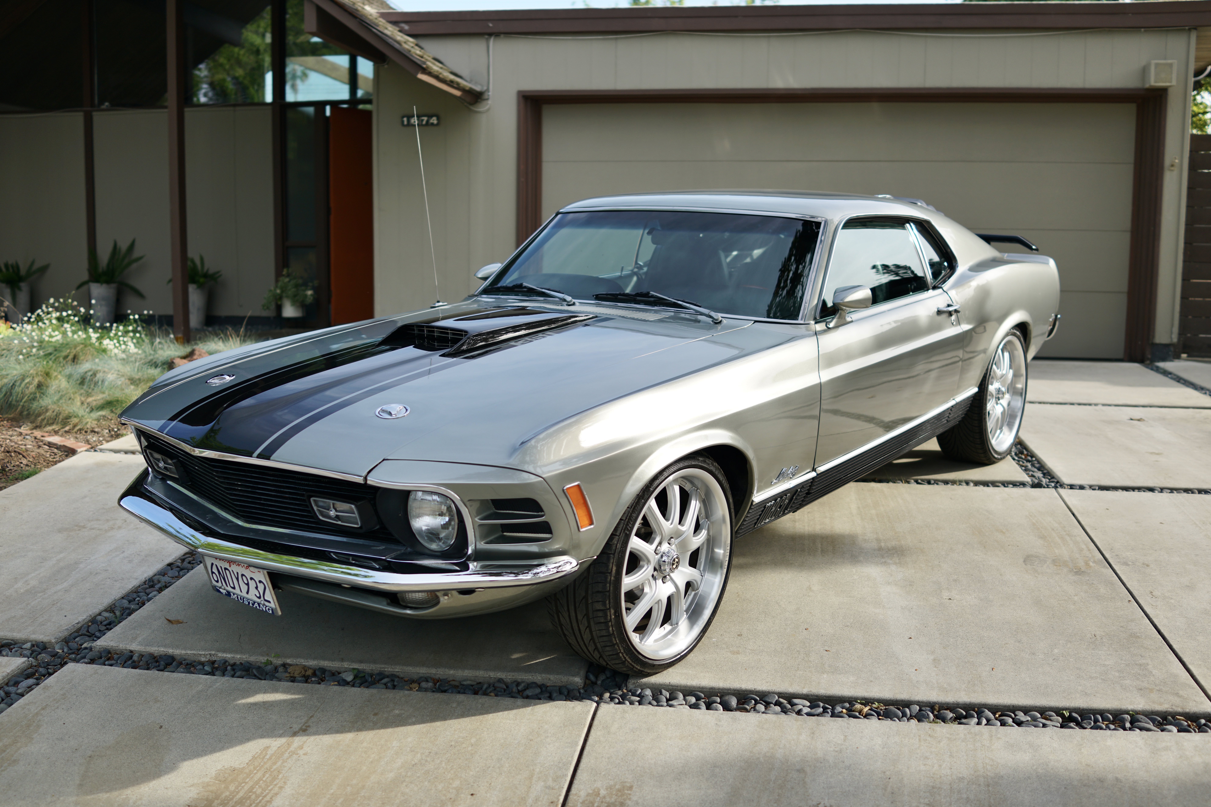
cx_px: 606
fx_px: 1177
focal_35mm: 35
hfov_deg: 54.4
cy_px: 404
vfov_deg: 37.9
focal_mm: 35
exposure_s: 1/1250
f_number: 2
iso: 100
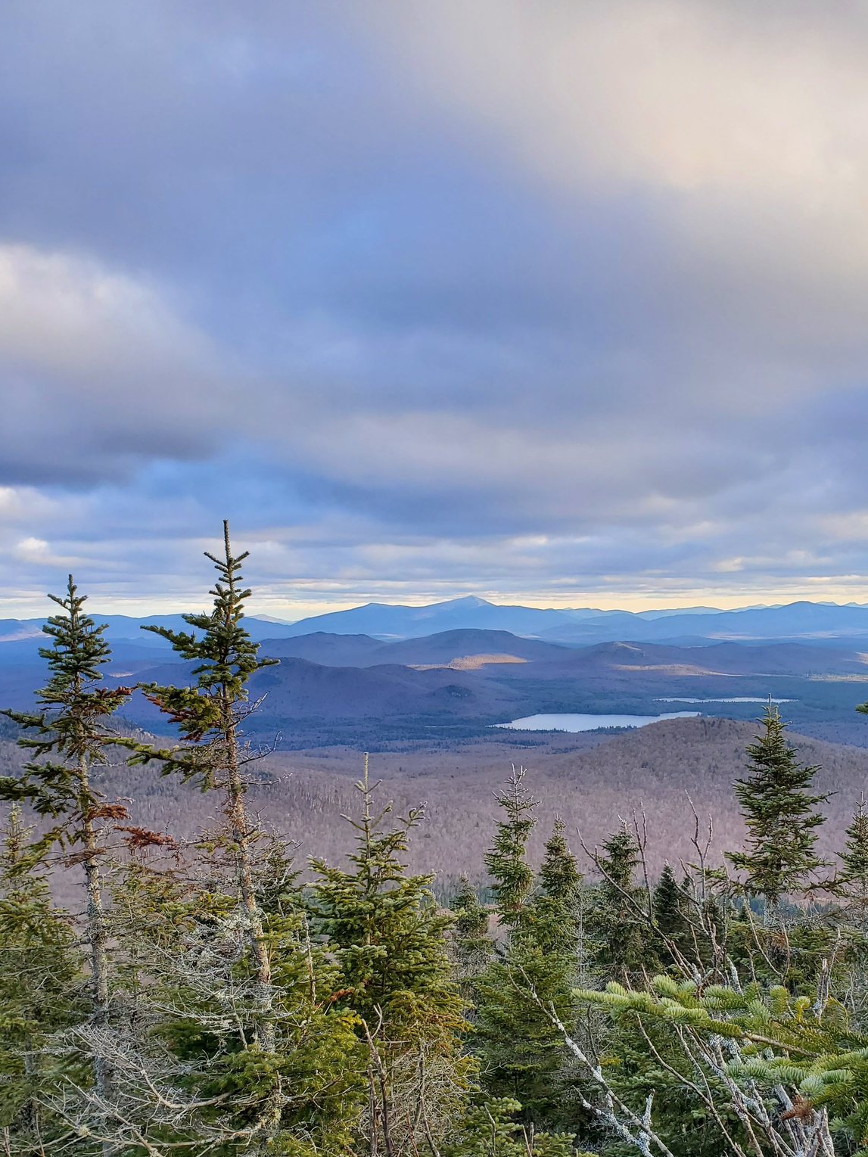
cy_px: 754
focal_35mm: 34
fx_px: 1137
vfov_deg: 53.1
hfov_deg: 41.6
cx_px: 520
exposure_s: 1/260
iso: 50
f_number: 2.4
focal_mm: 4.3
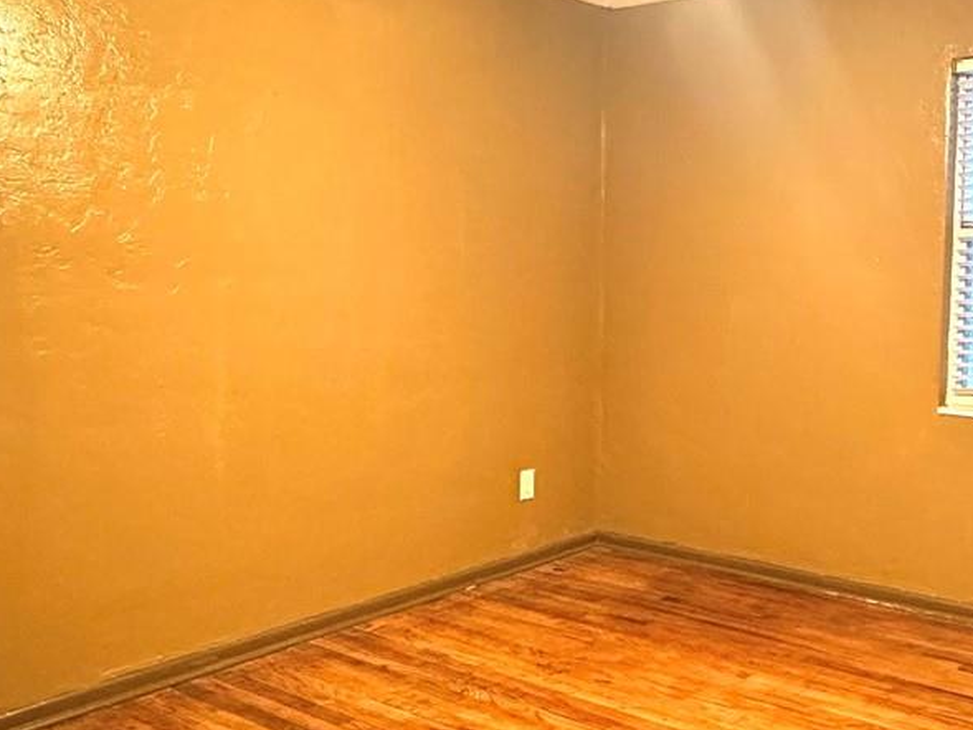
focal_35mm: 38
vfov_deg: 37.7
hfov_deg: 47.3
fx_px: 1068
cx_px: 720
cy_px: 335
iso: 1000
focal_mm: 2.22
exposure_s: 1/60
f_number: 2.2
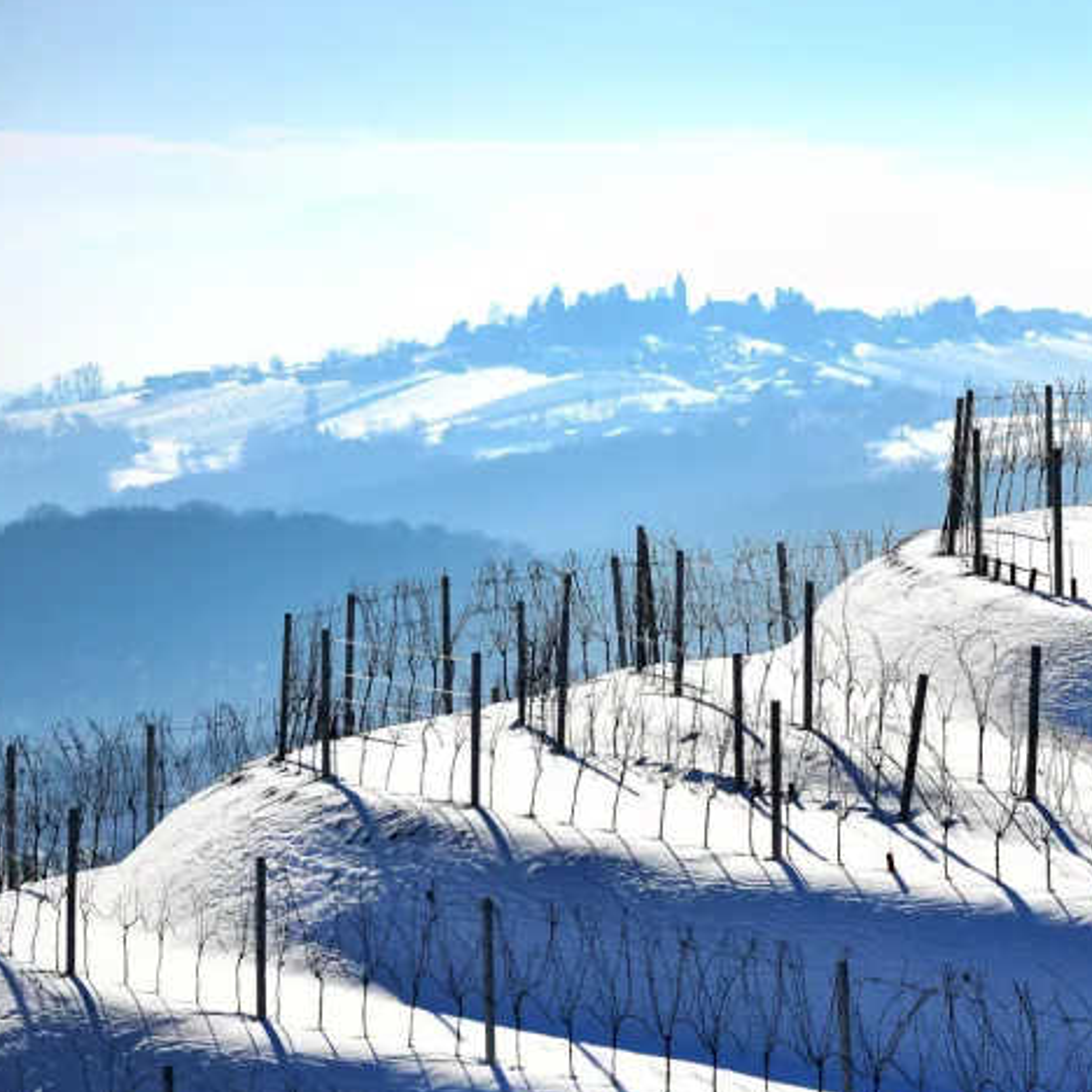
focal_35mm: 221
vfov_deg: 7.9
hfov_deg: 7.9
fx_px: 7888
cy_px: 580
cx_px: 817
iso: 31
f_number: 5
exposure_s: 1/1250
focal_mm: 160
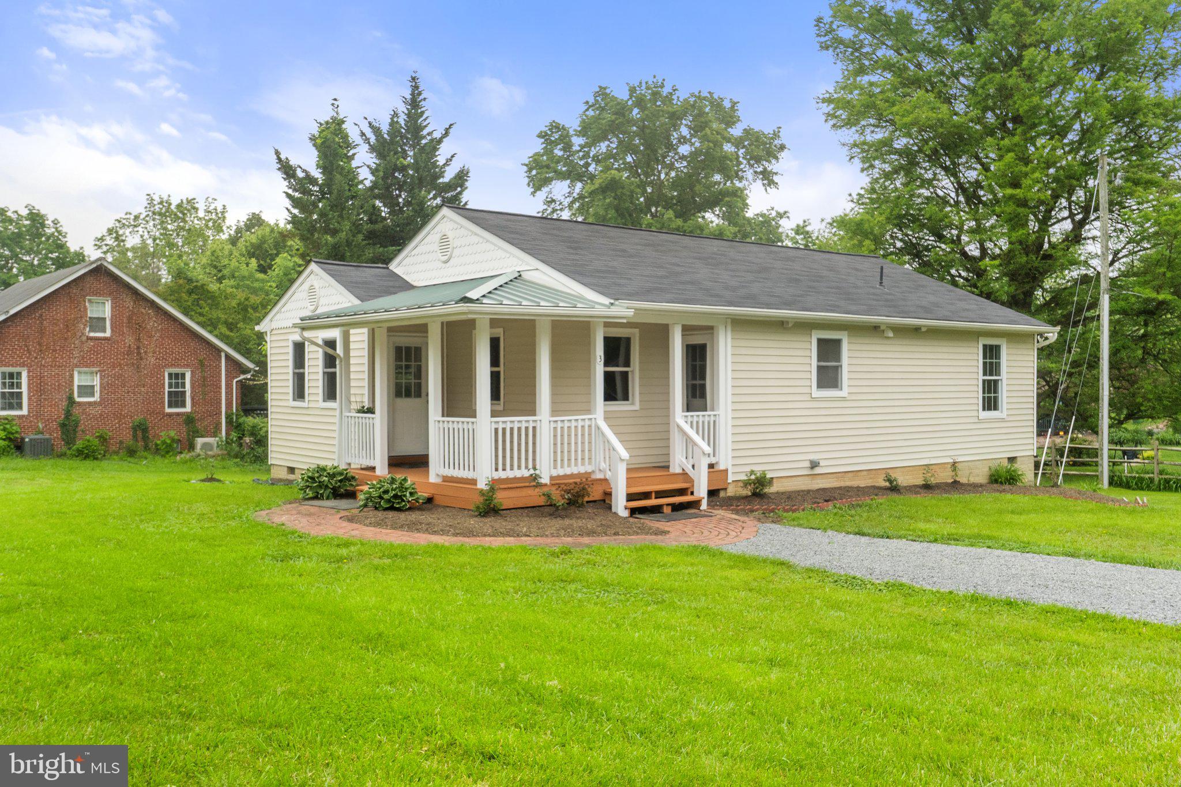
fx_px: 984
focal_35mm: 30
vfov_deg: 43.6
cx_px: 590
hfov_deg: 61.9
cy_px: 394
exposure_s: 1/400
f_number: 8
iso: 640
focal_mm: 20
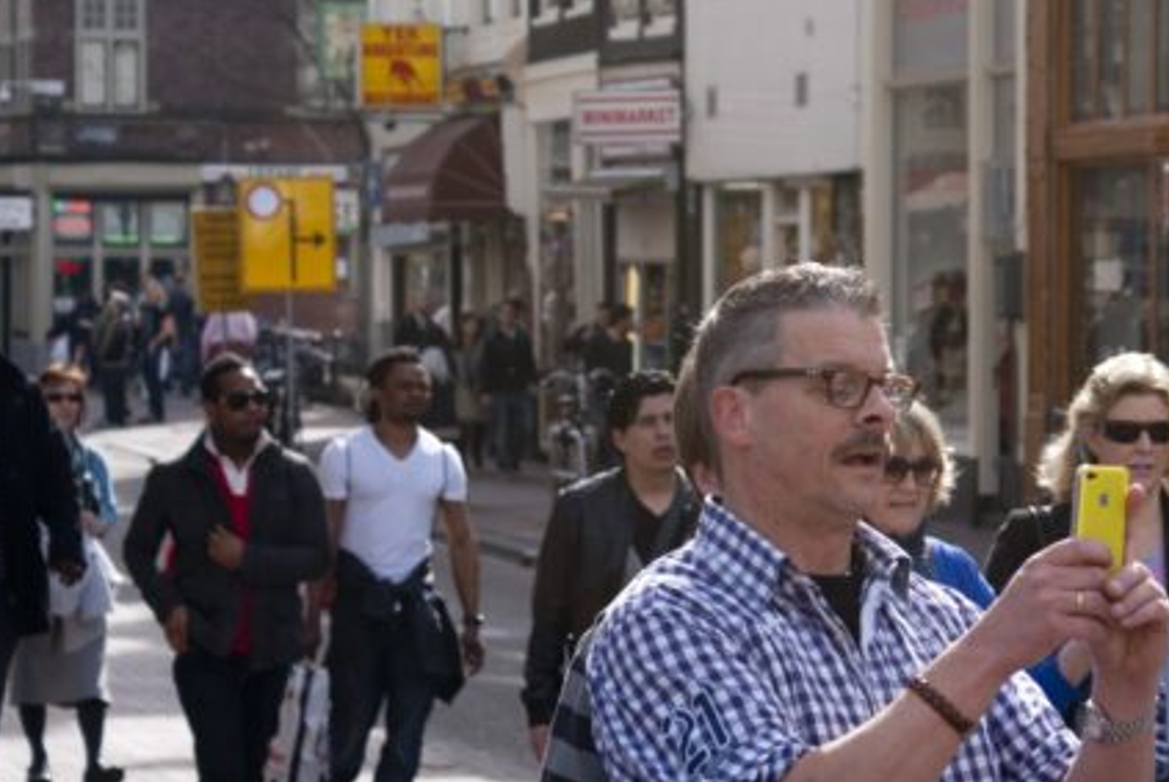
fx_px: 4843
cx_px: 790
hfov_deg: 13.7
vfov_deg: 9.2
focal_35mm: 149
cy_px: 547
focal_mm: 70
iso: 100
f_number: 7.1
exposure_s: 1/160
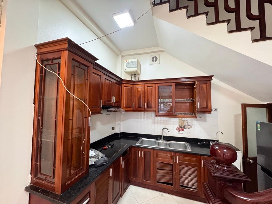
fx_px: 110
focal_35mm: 14
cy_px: 102
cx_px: 136
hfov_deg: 102.1
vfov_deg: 85.7
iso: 400
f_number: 2.2
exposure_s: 1/60
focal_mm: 2.22
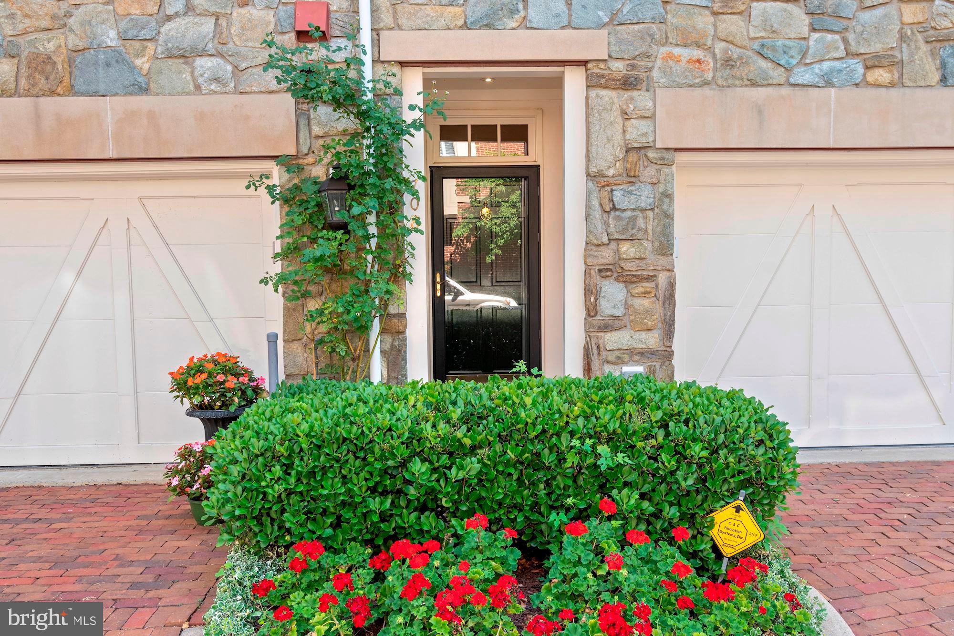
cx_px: 477
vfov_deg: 43.6
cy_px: 318
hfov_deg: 61.9
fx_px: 795
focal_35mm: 30
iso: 200
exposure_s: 1/25
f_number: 8
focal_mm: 20
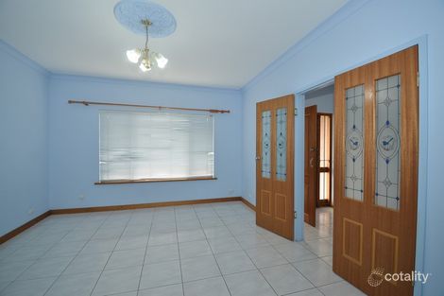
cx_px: 222
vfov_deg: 77.3
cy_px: 148
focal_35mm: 15
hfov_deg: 100.4
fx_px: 185
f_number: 4
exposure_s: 1/60
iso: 320
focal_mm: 10
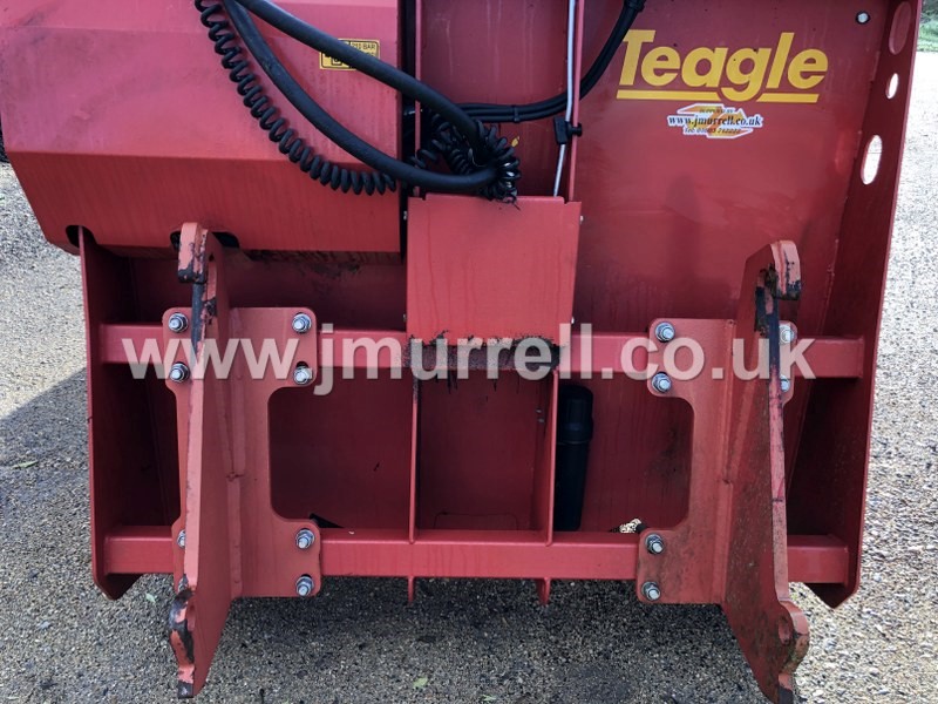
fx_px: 759
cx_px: 469
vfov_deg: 49.7
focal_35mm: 28
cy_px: 352
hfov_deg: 63.4
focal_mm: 3.99
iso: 32
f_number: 1.8
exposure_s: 1/120
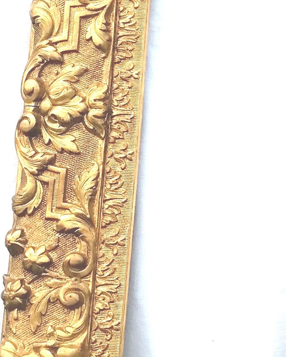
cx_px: 387
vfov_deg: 19.1
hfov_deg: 14.6
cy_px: 107
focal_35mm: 100
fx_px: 1058
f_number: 1.8
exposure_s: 1/1658
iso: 50
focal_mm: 5.4
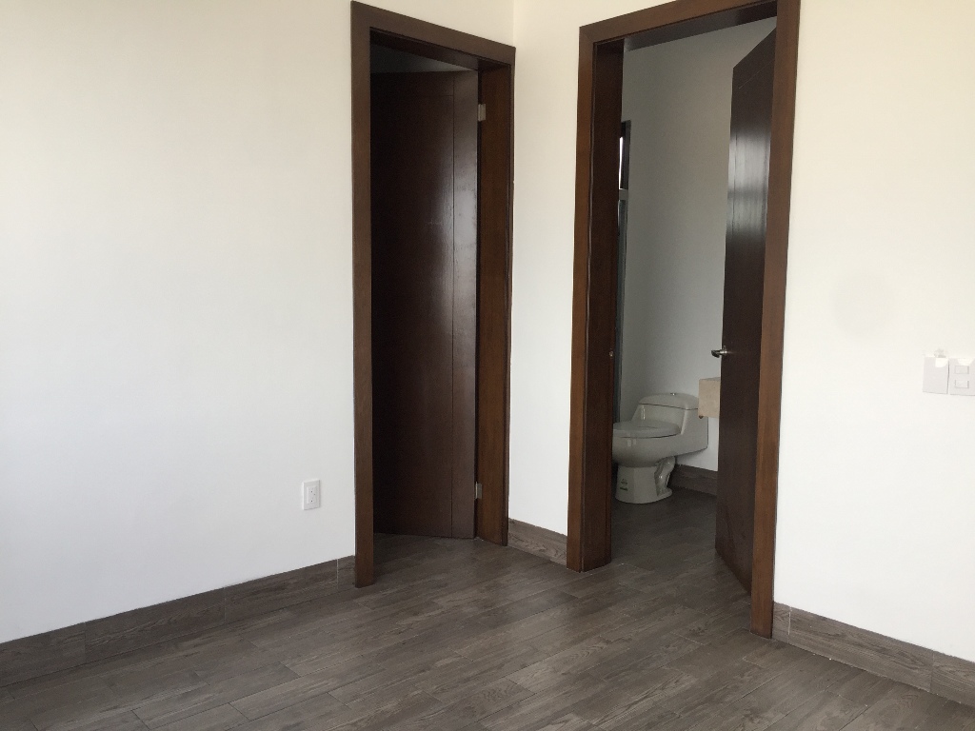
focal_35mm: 29
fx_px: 817
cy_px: 366
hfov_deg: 61.7
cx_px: 488
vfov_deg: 48.2
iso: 50
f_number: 2.2
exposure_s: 1/120
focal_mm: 4.15
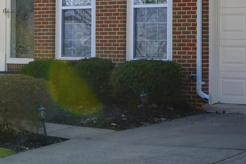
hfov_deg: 18.2
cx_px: 258
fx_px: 745
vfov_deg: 11.9
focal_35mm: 109
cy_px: -95
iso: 400
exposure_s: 1/320
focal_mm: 30
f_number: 8
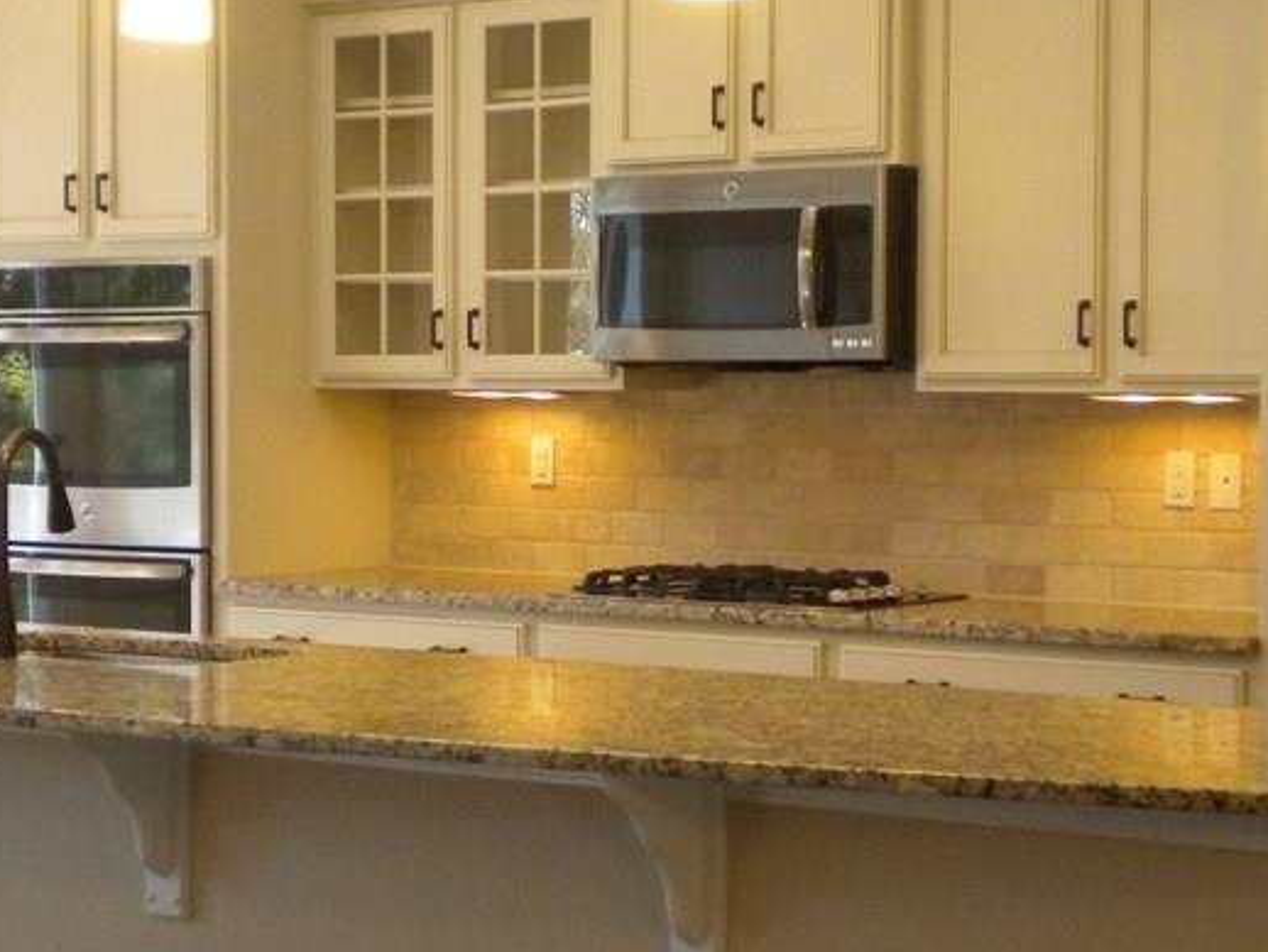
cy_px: 526
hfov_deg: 24.1
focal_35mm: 81
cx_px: 610
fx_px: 2968
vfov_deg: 18.2
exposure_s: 1/54.1
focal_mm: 7.4
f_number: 3.5
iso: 292
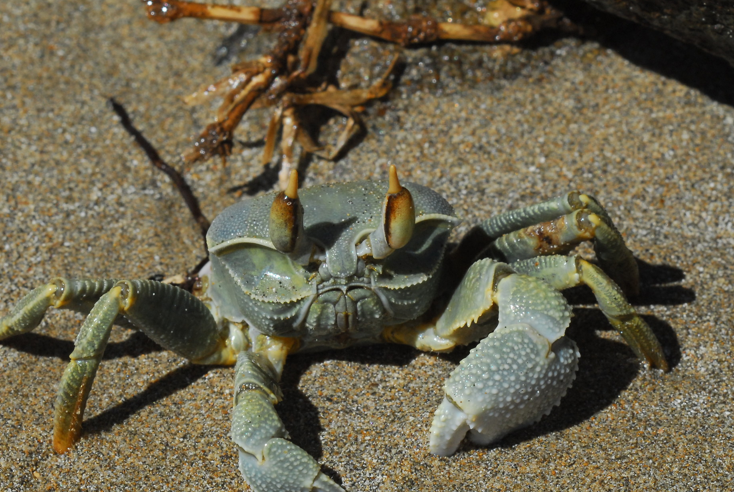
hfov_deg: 2.6
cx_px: 336
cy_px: 261
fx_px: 15983
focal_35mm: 783
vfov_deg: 1.8
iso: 400
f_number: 16
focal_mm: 400
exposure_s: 1/250
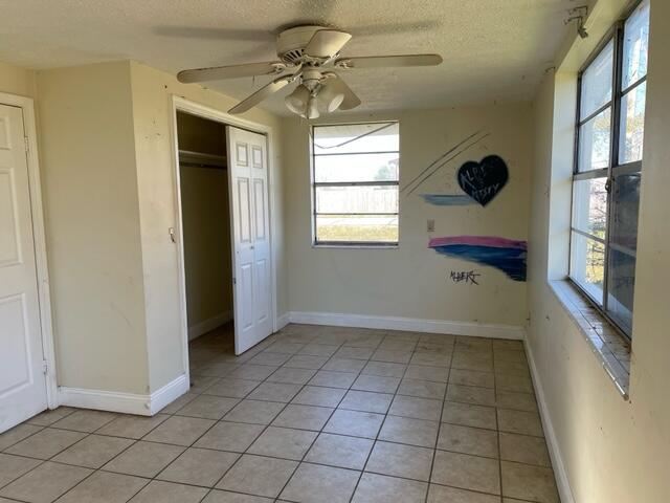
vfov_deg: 53.1
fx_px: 503
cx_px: 335
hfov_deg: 67.3
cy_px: 252
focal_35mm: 26
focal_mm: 4.2
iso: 32
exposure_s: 1/165
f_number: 1.6
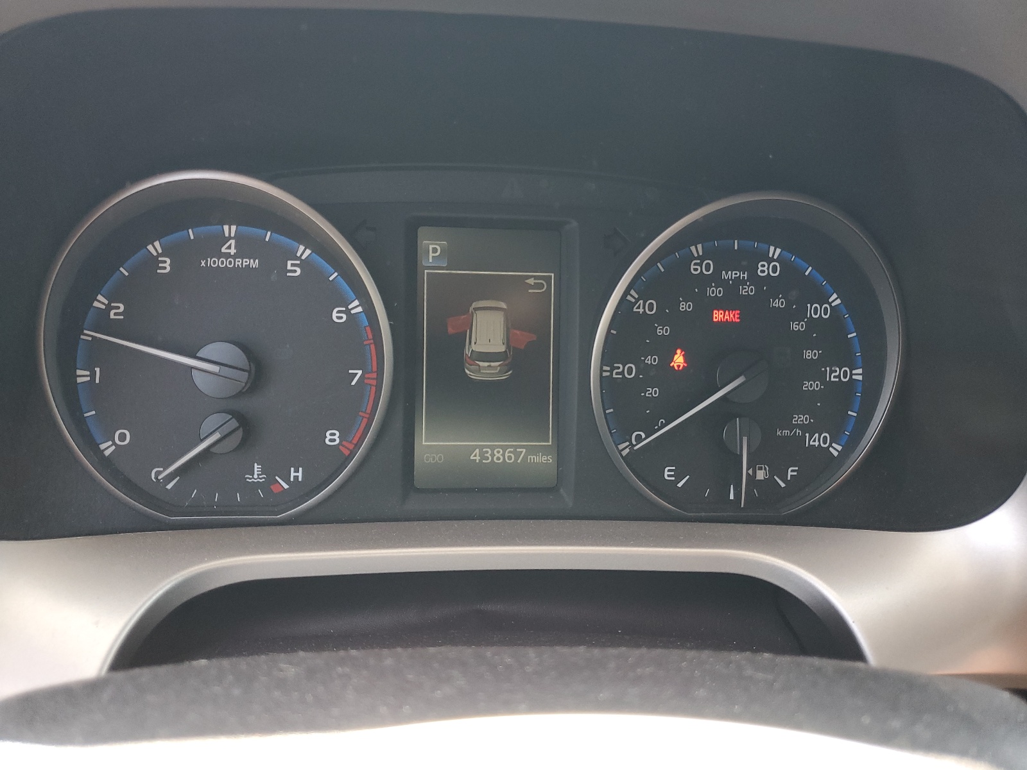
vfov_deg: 53.1
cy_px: 385
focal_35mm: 26
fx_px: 771
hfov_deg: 67.3
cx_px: 514
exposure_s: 1/120
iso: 87
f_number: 1.5
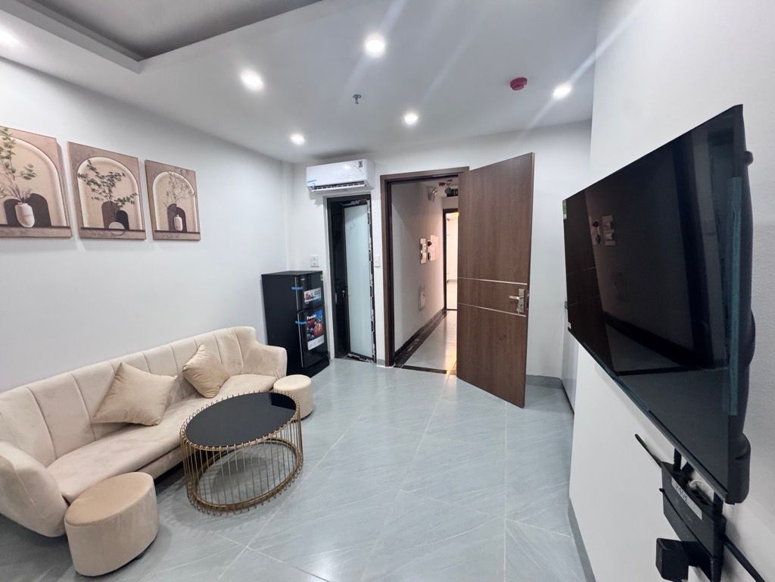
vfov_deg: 85.7
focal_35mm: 14
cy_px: 291
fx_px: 313
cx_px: 388
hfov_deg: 102.1
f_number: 2.2
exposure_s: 1/100
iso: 320
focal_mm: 2.22
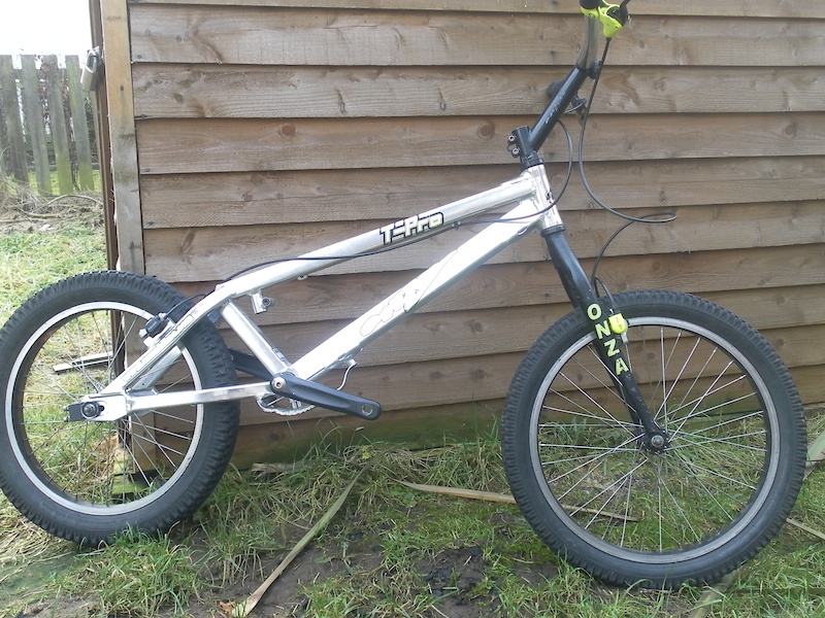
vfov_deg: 36.8
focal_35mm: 39
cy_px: 309
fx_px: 929
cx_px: 412
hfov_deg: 47.9
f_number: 3.9
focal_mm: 6.9
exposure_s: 1/60
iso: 100
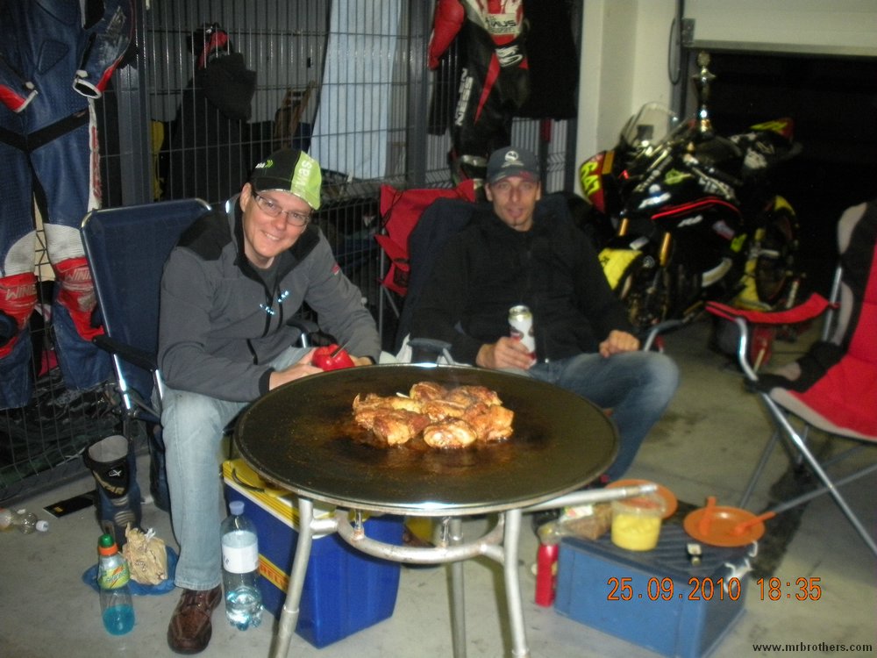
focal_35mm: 35
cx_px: 438
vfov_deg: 40.7
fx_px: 887
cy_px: 329
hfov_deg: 52.6
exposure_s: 1/60
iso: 400
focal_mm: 6.3
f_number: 3.5
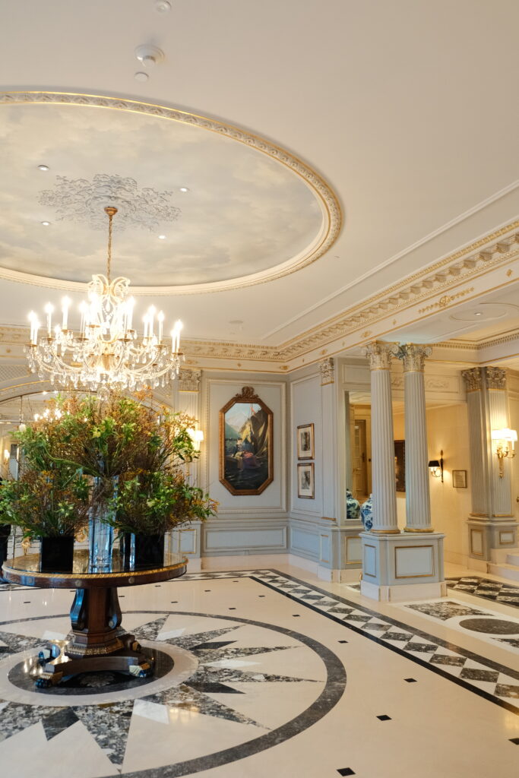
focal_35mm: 27
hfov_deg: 47.9
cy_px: 389
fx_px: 584
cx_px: 260
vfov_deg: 67.4
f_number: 2.8
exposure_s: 1/25
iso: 1600
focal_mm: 18
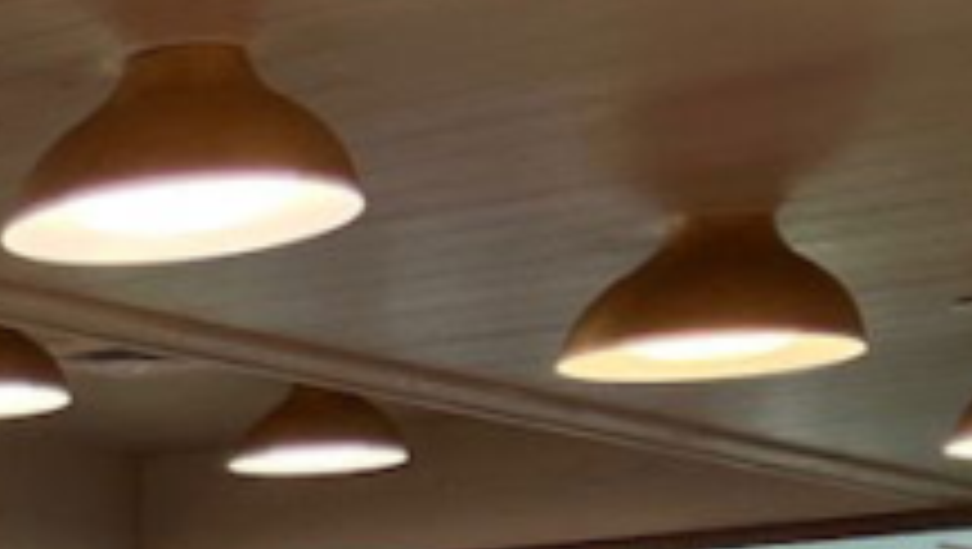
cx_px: -1040
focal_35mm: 134
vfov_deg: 7.9
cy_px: 1588
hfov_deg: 13.5
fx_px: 3457
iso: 64
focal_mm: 5.7
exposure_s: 1/60
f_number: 1.5
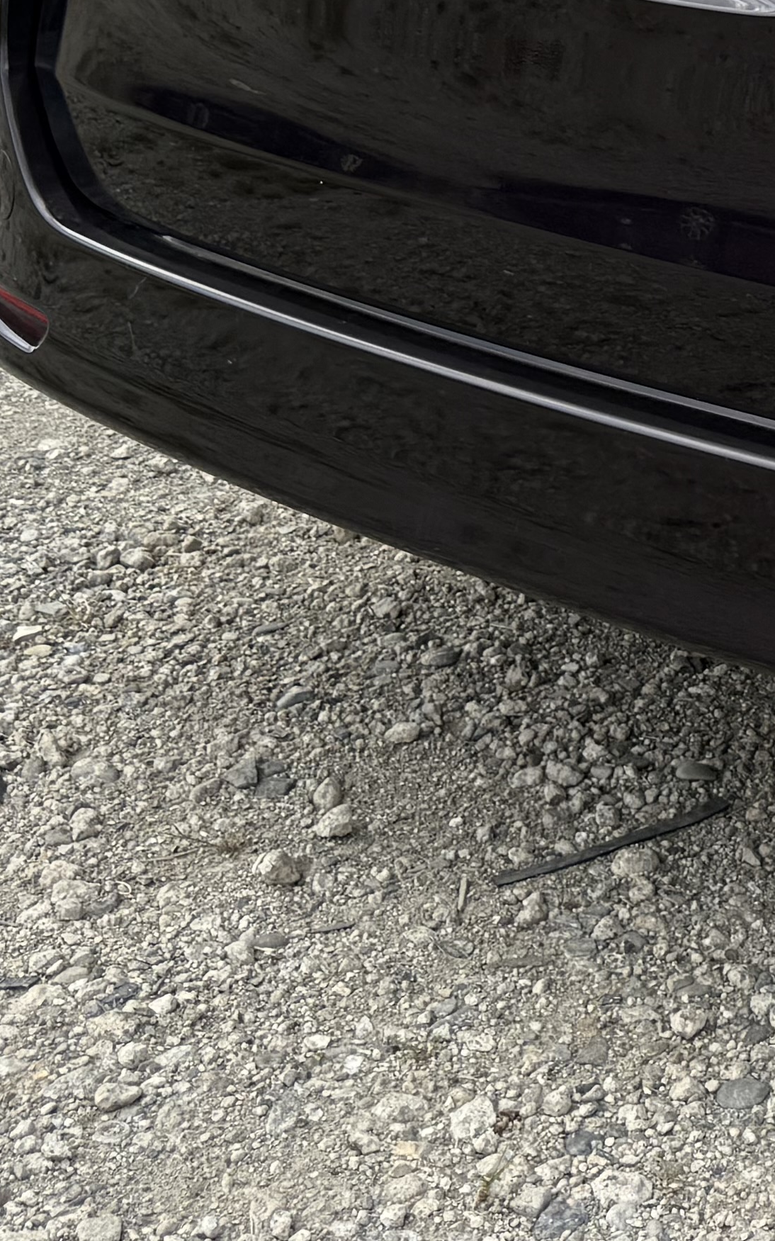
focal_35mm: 83
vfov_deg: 22.9
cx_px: 1229
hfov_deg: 14.5
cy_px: -257
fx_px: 2806
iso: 80
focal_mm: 6.76
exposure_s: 1/2703
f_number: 1.78
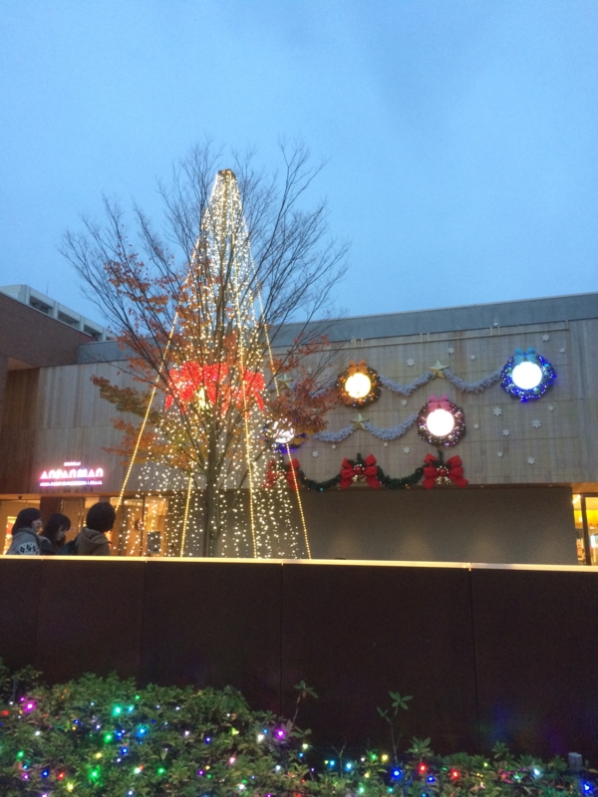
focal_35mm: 29
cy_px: 398
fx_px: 668
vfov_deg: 61.7
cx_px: 299
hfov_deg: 48.2
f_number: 2.2
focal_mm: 4.15
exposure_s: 1/30
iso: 250
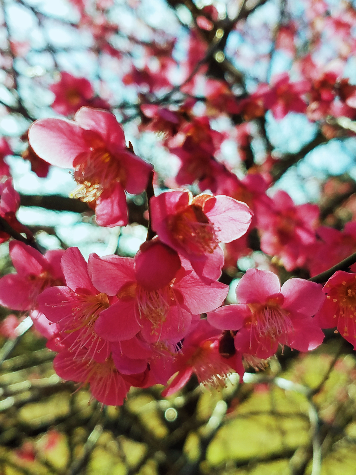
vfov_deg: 67.3
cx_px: 178
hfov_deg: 53.1
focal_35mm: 26
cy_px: 238
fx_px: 357
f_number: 1.7
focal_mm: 4.2
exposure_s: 1/878
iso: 40
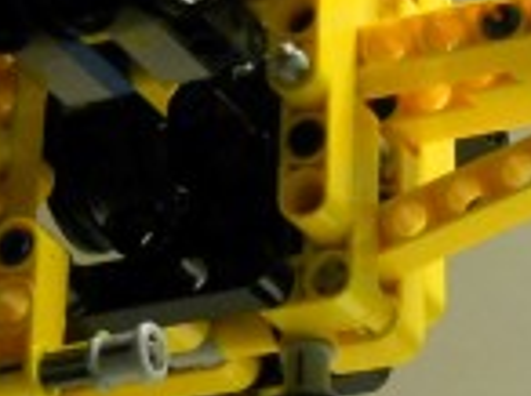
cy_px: -36
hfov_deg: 11.0
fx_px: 2757
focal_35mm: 180
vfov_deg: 8.2
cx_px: 400
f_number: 3.1
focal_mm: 6.72
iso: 400
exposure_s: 1/15
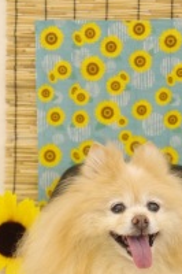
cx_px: 144
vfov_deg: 15.8
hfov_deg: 10.7
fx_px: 972
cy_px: 256
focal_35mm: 128
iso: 1600
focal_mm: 43
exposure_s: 1/125
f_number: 3.5
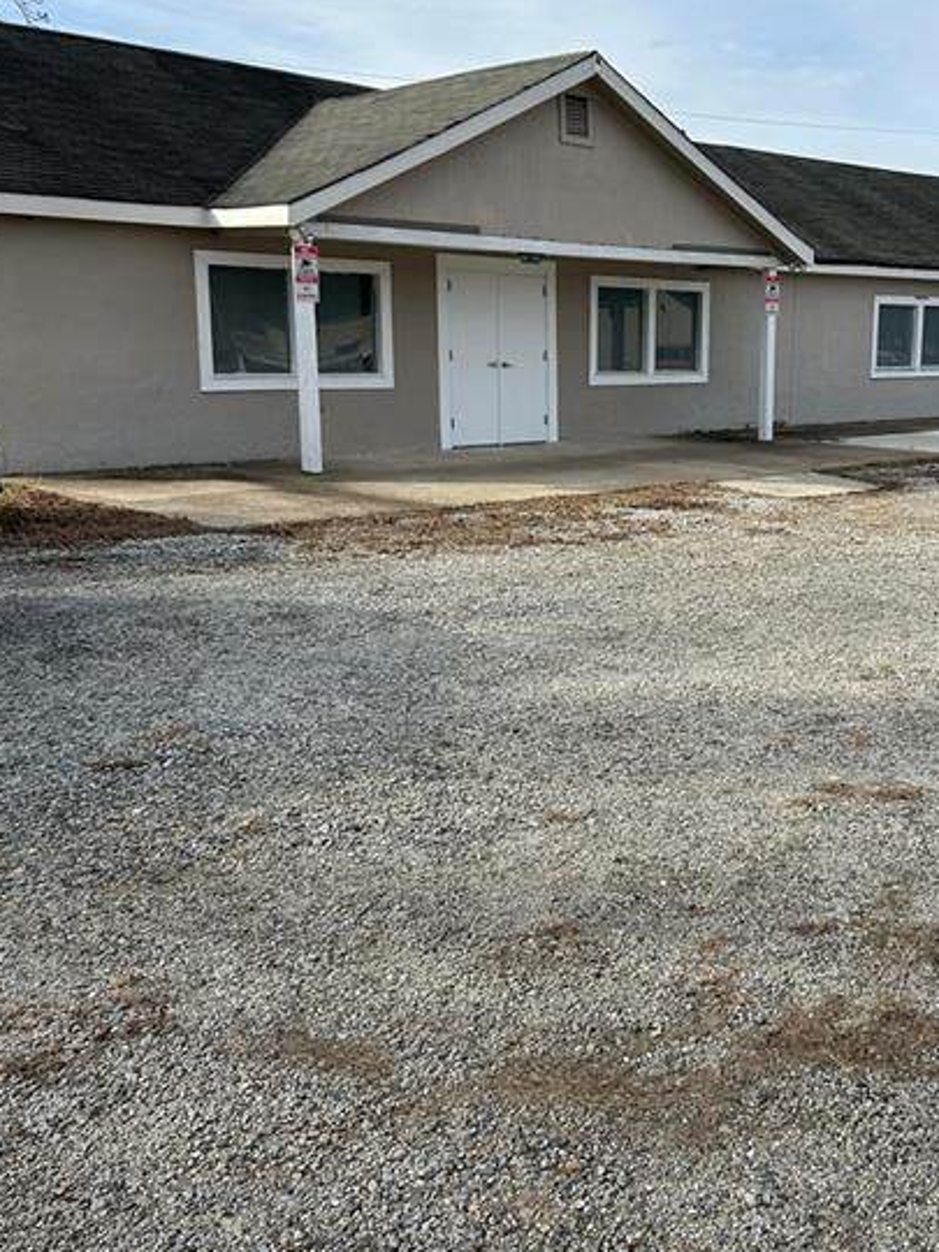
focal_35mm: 37
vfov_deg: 50.1
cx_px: 654
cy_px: 573
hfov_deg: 38.1
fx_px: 1338
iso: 50
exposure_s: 1/3356
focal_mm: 5.7
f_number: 1.5
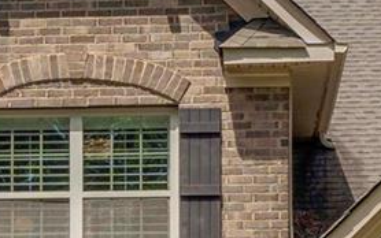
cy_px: 255
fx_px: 2337
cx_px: -63
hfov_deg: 9.2
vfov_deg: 5.8
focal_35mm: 225
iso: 100
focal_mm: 30
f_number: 9
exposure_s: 1/125
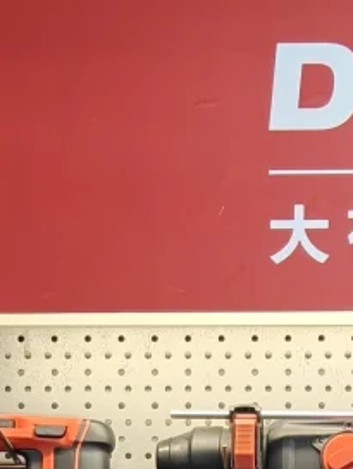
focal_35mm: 264
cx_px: 496
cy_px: 1141
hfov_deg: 5.6
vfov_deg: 7.0
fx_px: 3587
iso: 500
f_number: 1.8
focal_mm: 8.67
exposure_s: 1/100
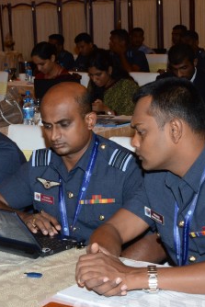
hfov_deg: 15.4
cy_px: 156
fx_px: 751
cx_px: 29
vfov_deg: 23.1
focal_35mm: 88
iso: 2500
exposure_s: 1/125
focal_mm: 42
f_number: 10
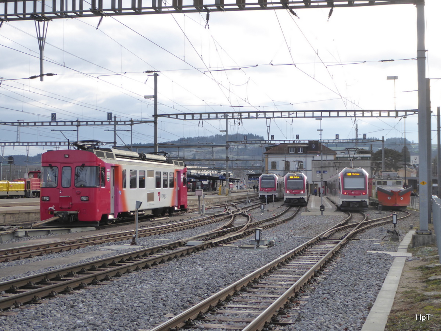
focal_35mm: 57
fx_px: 726
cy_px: 166
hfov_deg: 33.8
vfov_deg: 25.7
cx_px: 220
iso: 125
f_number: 4.1
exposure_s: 1/200
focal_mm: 9.6
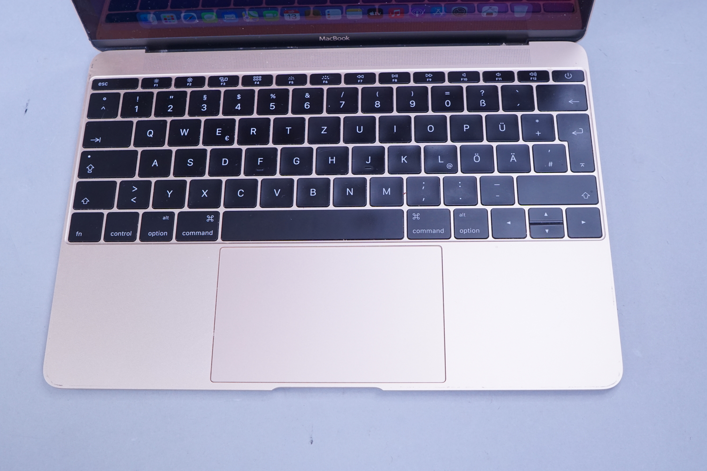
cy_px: 236
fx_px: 825
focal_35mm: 42
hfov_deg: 46.4
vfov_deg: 31.9
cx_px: 354
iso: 640
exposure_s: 1/125
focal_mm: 28
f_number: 8
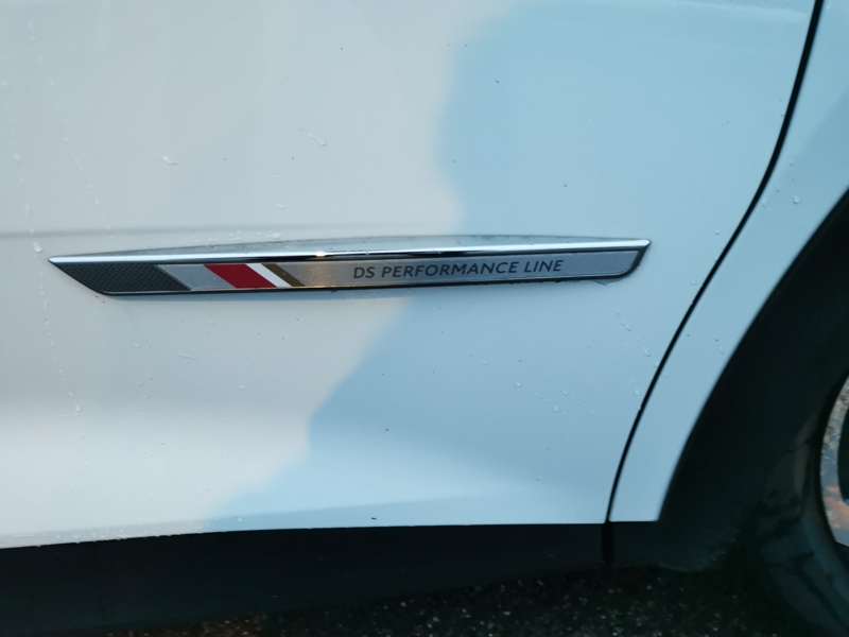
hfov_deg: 65.3
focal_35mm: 27
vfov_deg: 51.4
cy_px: 318
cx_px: 424
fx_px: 662
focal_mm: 5.58
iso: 400
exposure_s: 1/50
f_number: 1.8
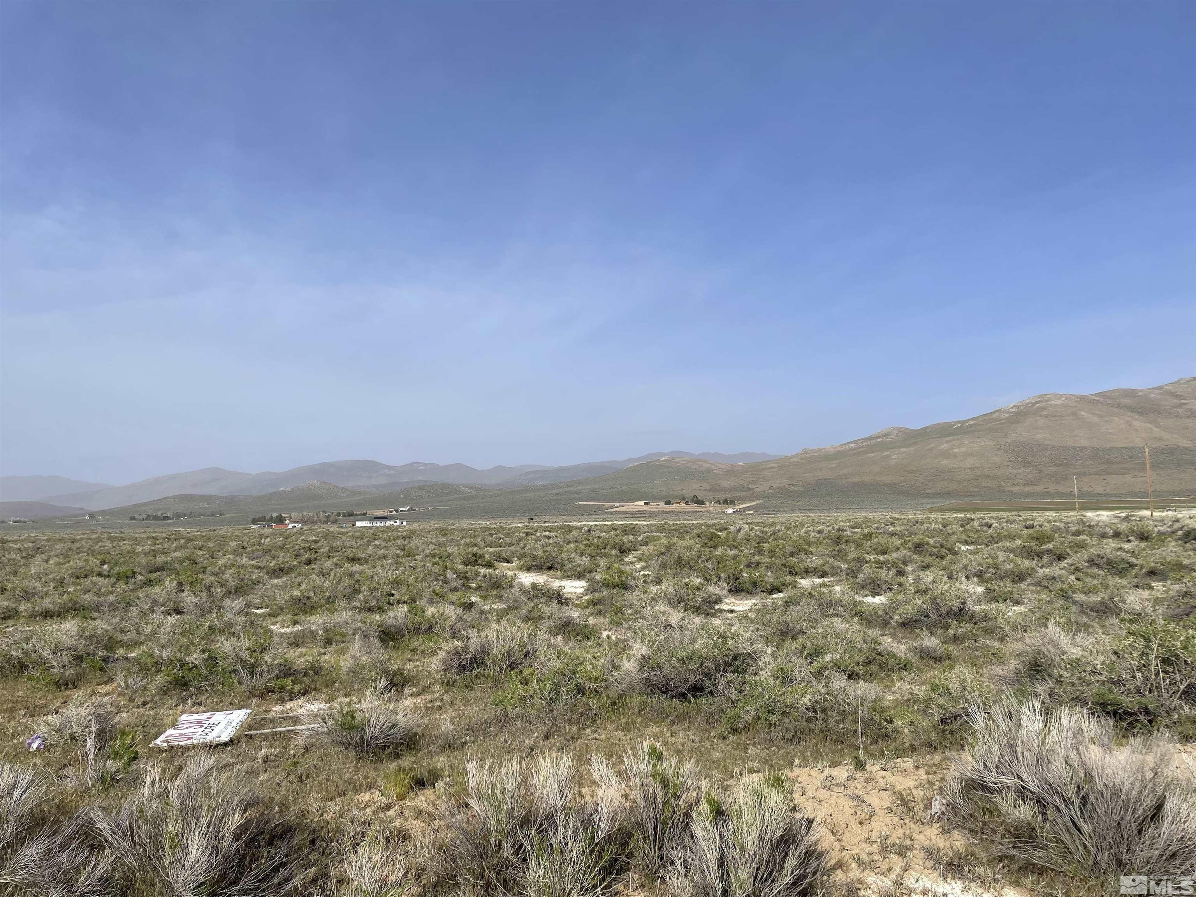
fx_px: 898
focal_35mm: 26
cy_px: 448
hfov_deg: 67.3
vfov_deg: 53.1
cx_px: 598
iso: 32
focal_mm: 4.2
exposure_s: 1/5556
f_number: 1.6
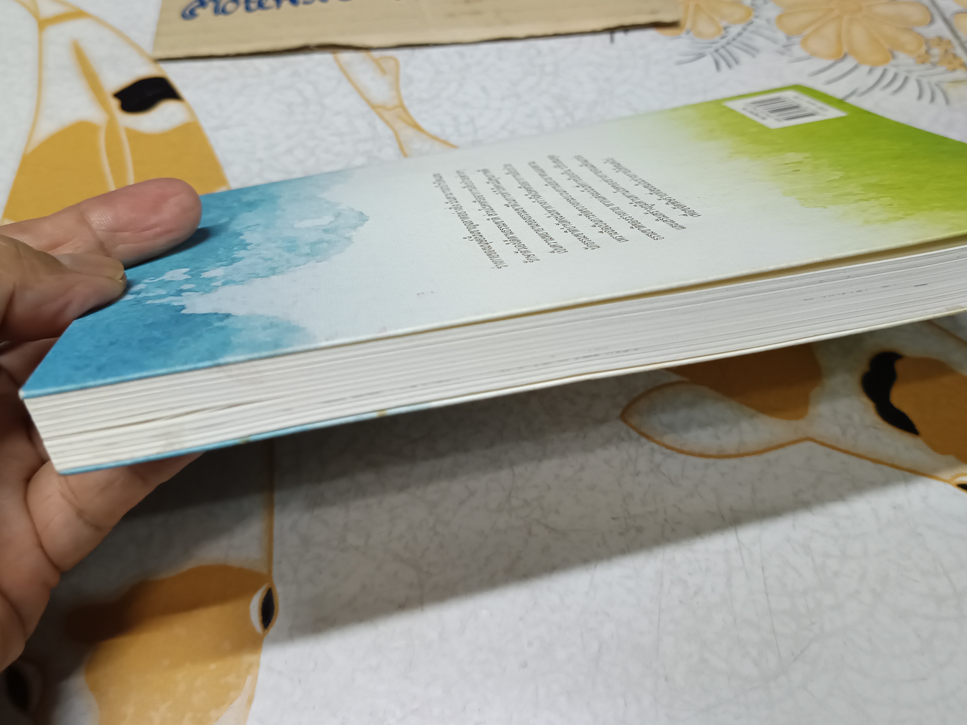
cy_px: 260
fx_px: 894
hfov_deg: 56.8
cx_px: 521
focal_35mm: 32
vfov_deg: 43.7
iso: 1142
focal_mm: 5.31
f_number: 1.7
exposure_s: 1/33.3
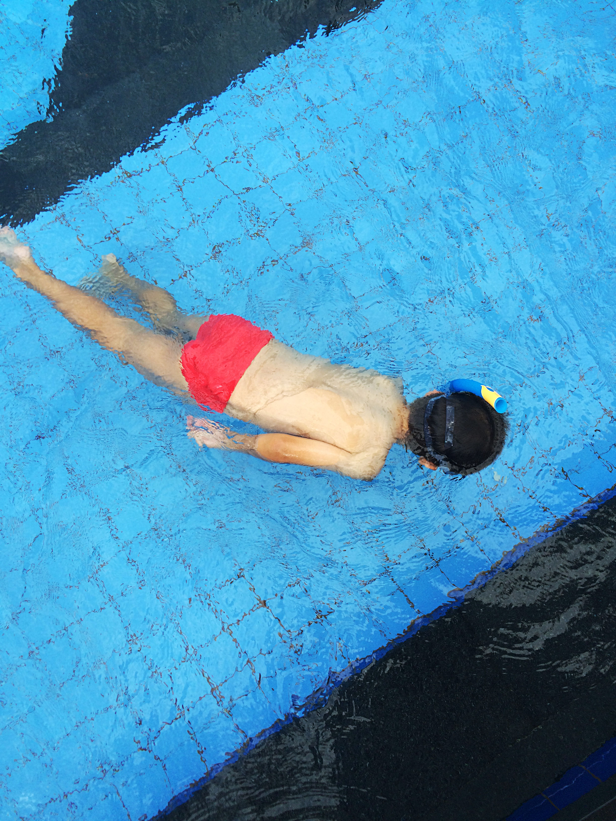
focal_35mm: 29
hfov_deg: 48.2
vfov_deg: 61.7
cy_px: 410
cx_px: 308
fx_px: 688
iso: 32
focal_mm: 4.15
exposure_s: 1/313
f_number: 2.2
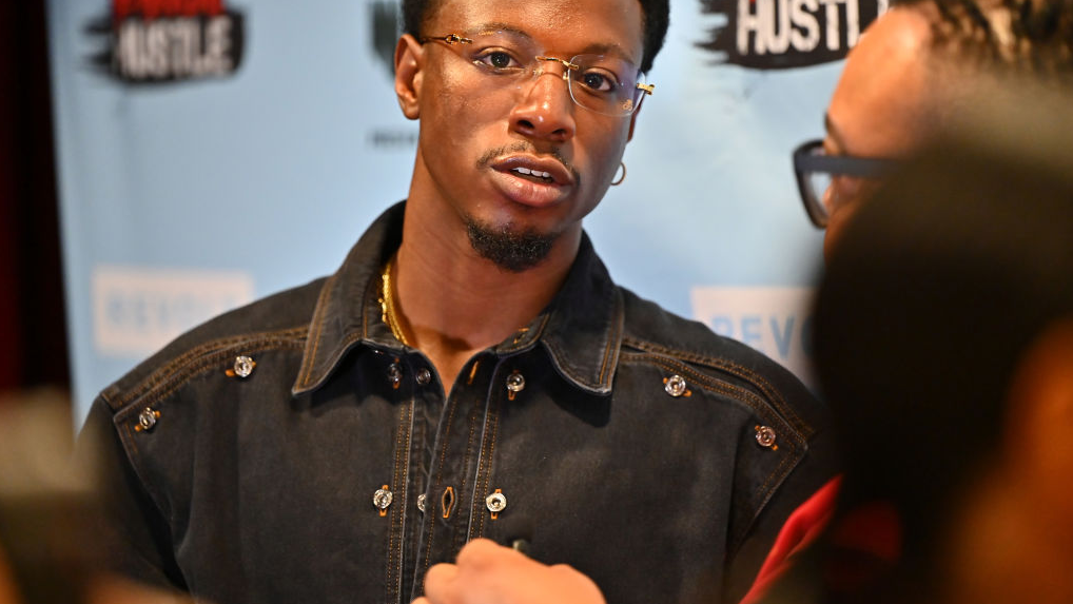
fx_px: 5691
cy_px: 254
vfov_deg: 6.1
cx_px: 535
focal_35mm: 200
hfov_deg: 10.8
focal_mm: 190
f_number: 2.8
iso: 3200
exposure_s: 1/250
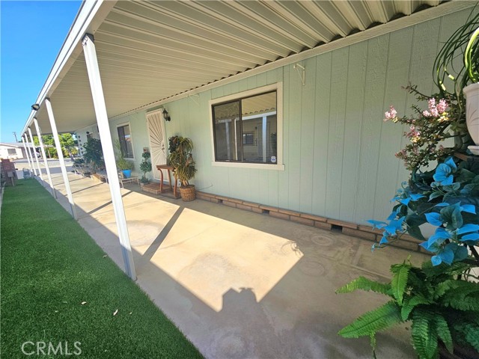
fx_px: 180
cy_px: 180
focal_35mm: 13
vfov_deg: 89.9
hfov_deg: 106.2
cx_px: 240
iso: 50
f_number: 2.2
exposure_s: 1/1250
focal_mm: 2.2
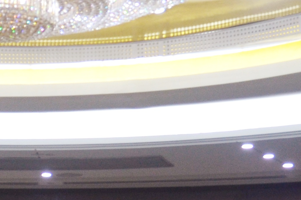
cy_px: 227
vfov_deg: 9.4
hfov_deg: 14.0
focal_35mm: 144
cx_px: -18
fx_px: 1202
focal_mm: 18
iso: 450
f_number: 4
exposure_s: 1/60
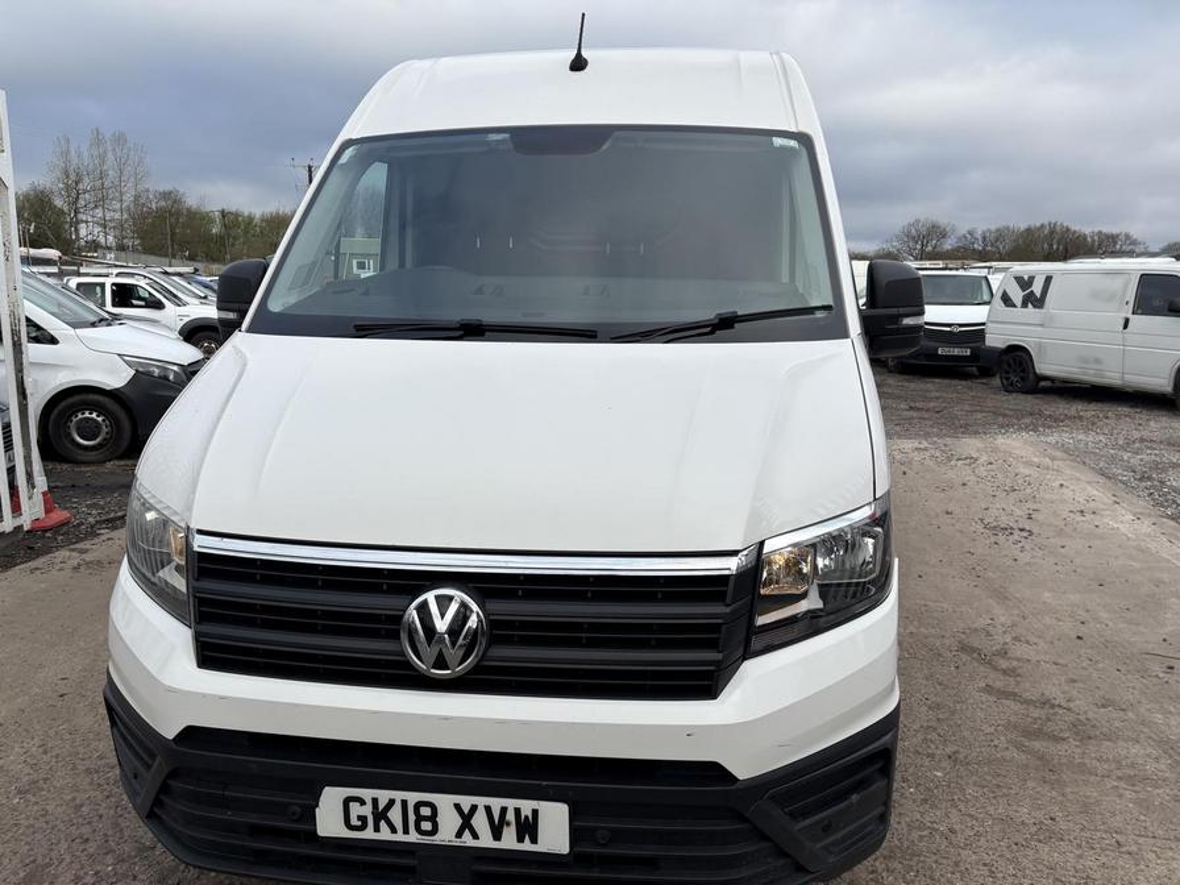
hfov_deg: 67.3
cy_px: 442
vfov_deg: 53.1
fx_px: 886
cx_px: 590
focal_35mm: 26
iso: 50
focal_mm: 5.96
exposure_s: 1/2538
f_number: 1.6
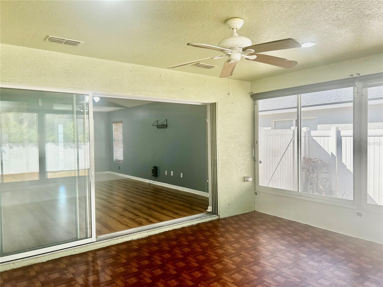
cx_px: 192
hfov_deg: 67.3
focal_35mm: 26
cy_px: 144
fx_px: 288
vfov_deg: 53.1
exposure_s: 1/146
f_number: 1.5
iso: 64
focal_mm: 5.7
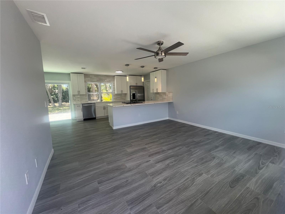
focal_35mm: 13
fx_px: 107
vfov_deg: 89.9
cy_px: 107
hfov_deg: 106.2
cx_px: 142
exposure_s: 1/99
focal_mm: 1.57
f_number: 1.8
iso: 32
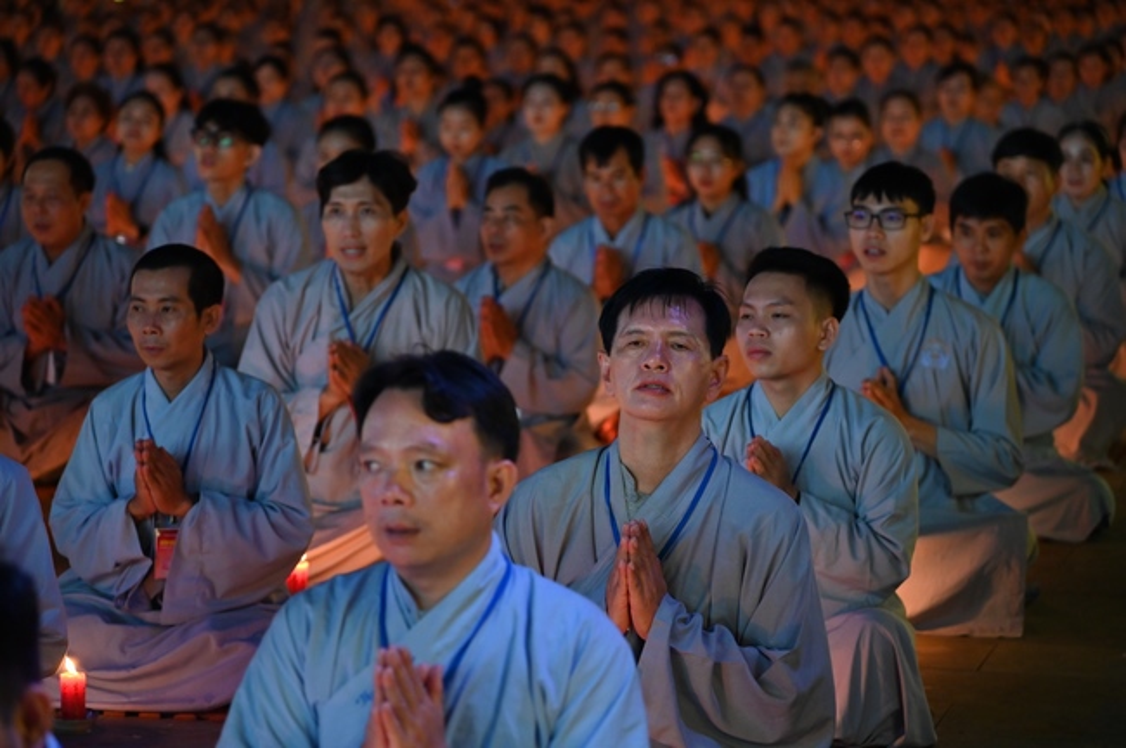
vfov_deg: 11.4
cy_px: 374
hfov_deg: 17.1
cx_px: 563
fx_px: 3749
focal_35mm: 120
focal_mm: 120
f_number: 4
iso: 4000
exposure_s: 1/40
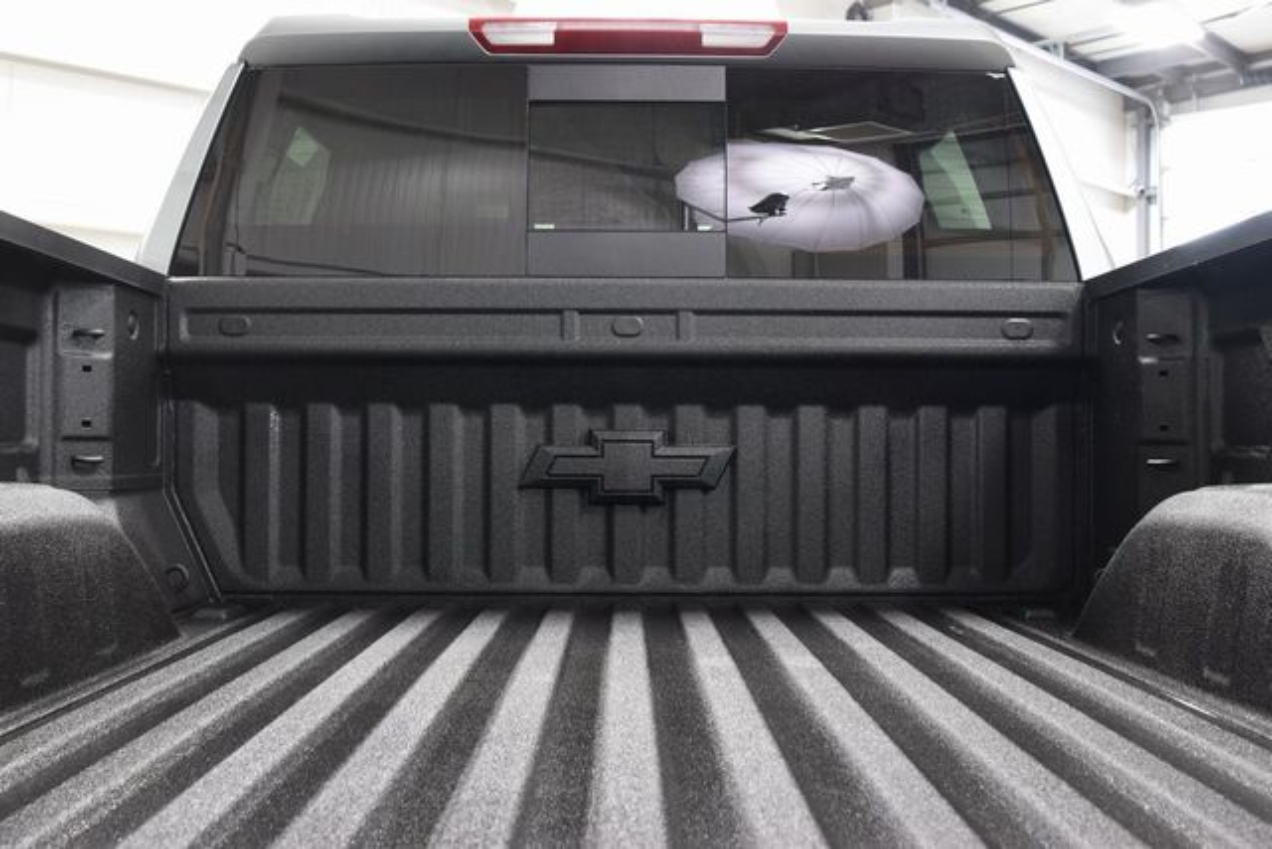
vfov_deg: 36.9
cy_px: 424
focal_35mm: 36
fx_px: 1272
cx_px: 636
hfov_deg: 53.1
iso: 1600
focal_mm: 24
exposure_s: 1/15
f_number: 6.3
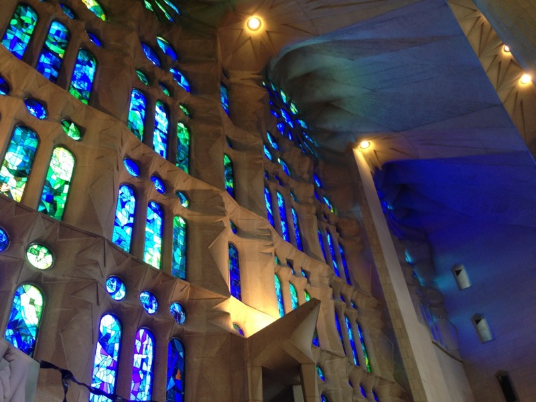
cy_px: 201
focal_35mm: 33
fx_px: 511
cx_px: 268
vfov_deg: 42.9
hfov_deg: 55.4
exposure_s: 1/20
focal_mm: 4.12
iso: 64
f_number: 2.4
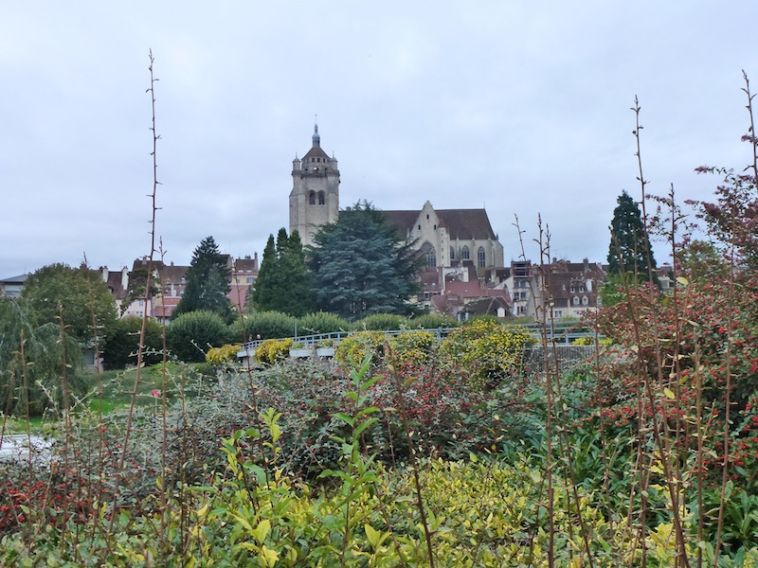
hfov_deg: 58.4
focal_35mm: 31
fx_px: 679
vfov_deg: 45.4
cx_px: 379
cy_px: 284
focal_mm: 5.4
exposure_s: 1/400
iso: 250
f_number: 4
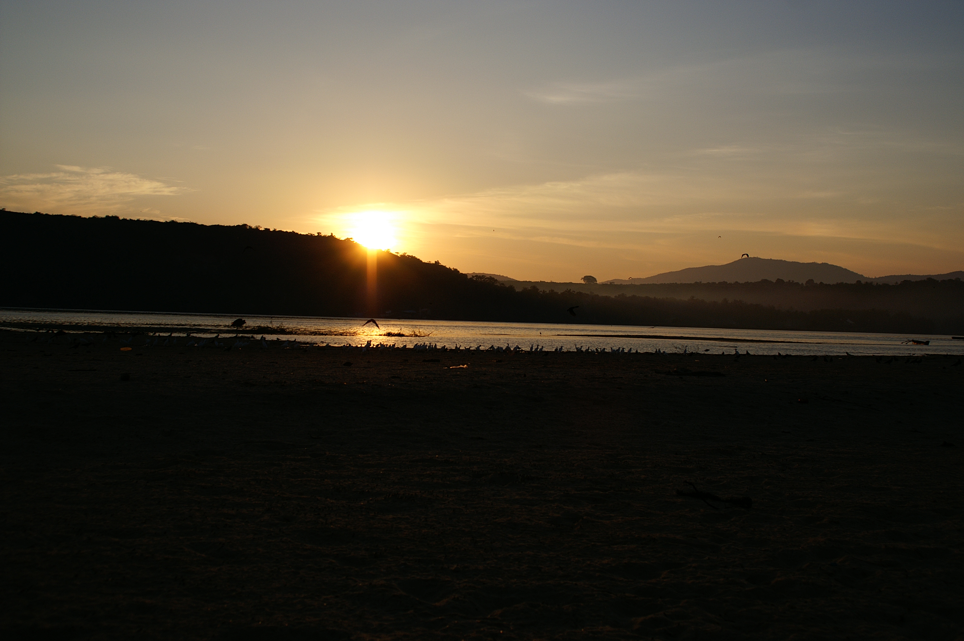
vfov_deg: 34.1
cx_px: 482
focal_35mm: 39
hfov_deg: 49.6
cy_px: 320
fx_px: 1043
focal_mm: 26
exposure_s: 1/2000
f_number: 4.5
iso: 100
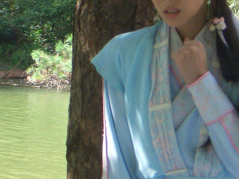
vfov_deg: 6.9
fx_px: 1499
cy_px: 61
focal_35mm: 217
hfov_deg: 9.1
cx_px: 166
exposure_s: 1/100
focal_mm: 17.4
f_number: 4.8
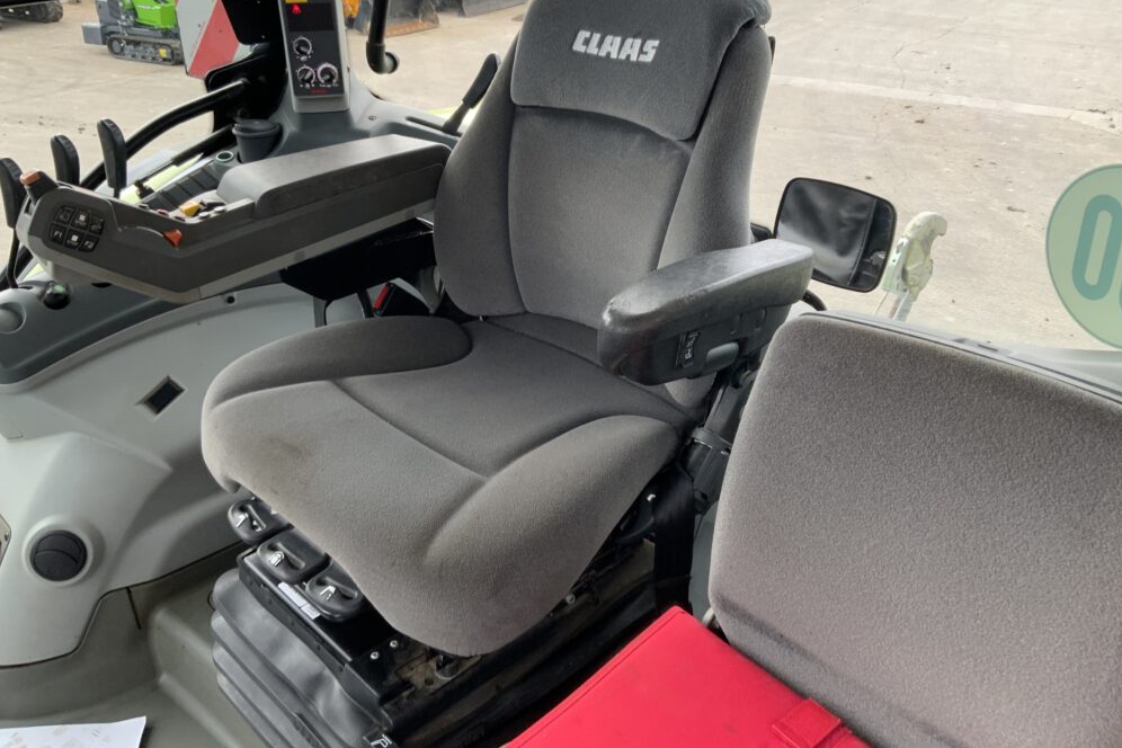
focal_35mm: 31
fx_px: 966
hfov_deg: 60.3
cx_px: 550
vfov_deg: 42.3
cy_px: 330
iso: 32
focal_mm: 3
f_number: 1.8
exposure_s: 1/122
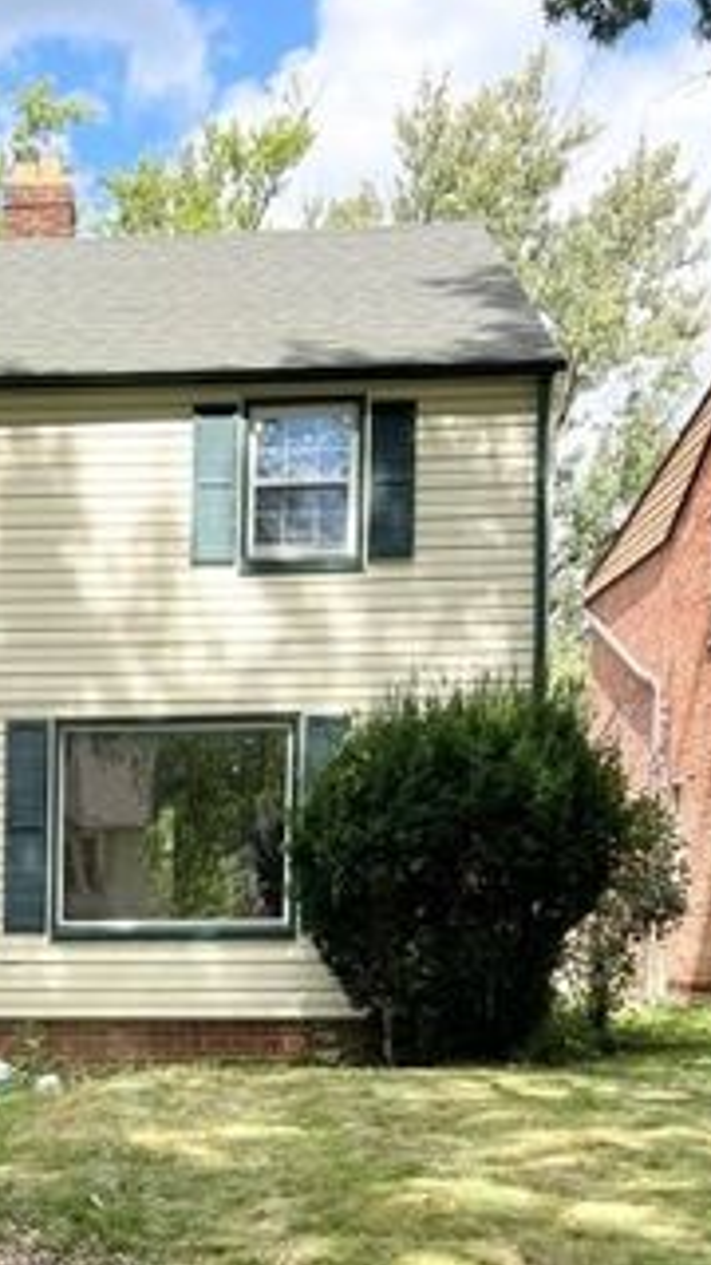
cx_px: -75
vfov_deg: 33.6
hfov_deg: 19.5
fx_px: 1977
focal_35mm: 59
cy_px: 1137
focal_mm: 5.7
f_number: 1.5
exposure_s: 1/1412
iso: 50
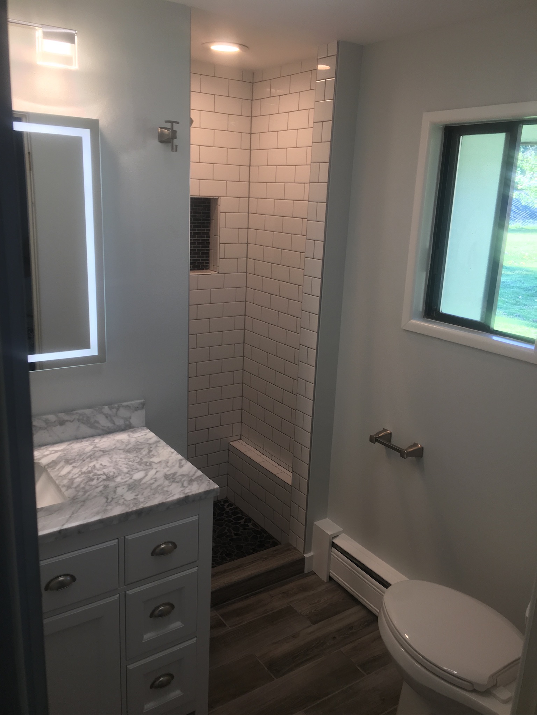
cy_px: 358
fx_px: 600
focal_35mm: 29
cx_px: 268
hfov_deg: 48.2
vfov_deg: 61.7
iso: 25
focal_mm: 4.15
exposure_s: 1/40
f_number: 2.2
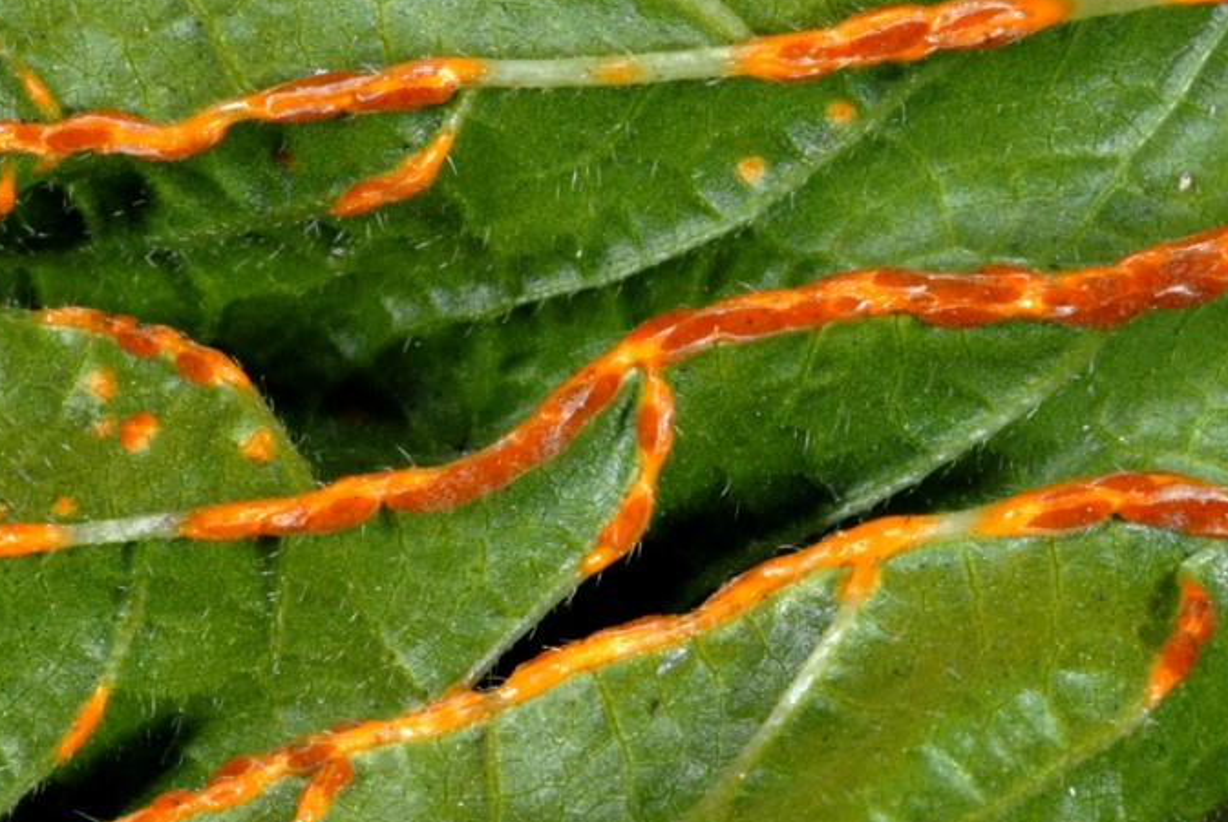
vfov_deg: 6.9
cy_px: 391
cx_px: 577
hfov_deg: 10.3
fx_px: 6819
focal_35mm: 200
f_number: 22
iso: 800
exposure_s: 1/250
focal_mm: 105
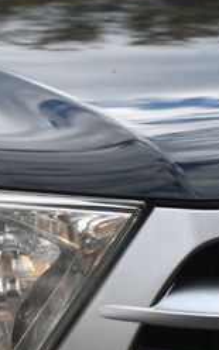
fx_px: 4144
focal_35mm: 434
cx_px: -122
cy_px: 261
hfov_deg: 3.0
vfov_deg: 4.8
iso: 100
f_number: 9
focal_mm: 110
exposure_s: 1/320
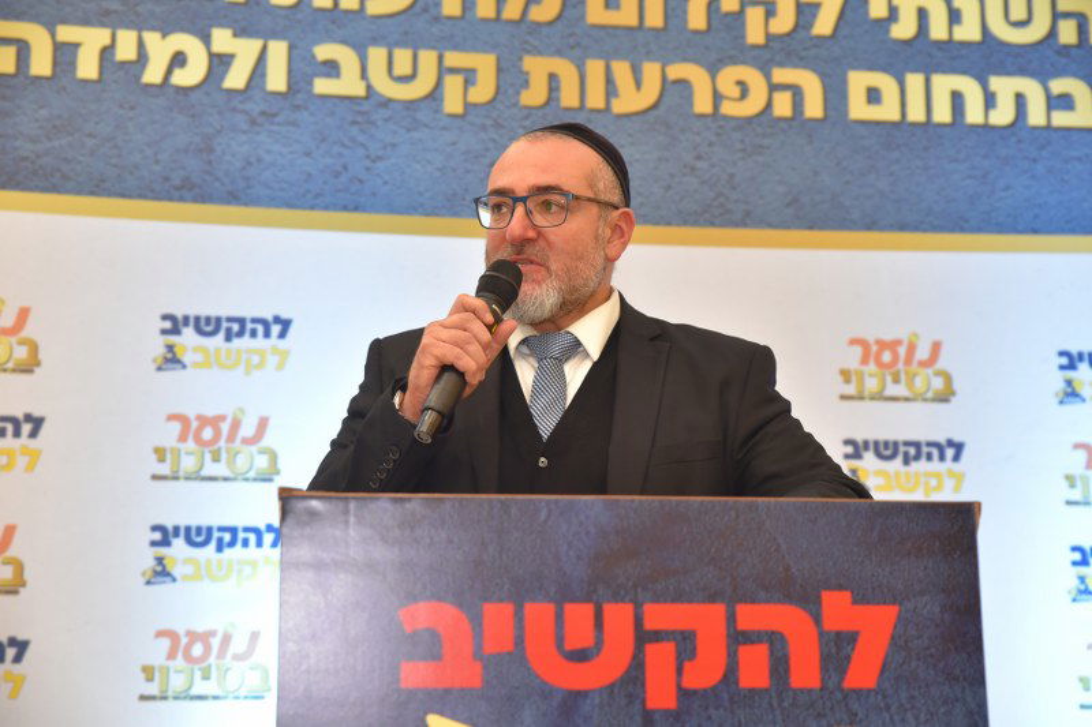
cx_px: 546
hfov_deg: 28.8
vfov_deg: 19.4
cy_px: 364
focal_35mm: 70
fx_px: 2123
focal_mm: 70
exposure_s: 1/160
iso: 2000
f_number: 5.6
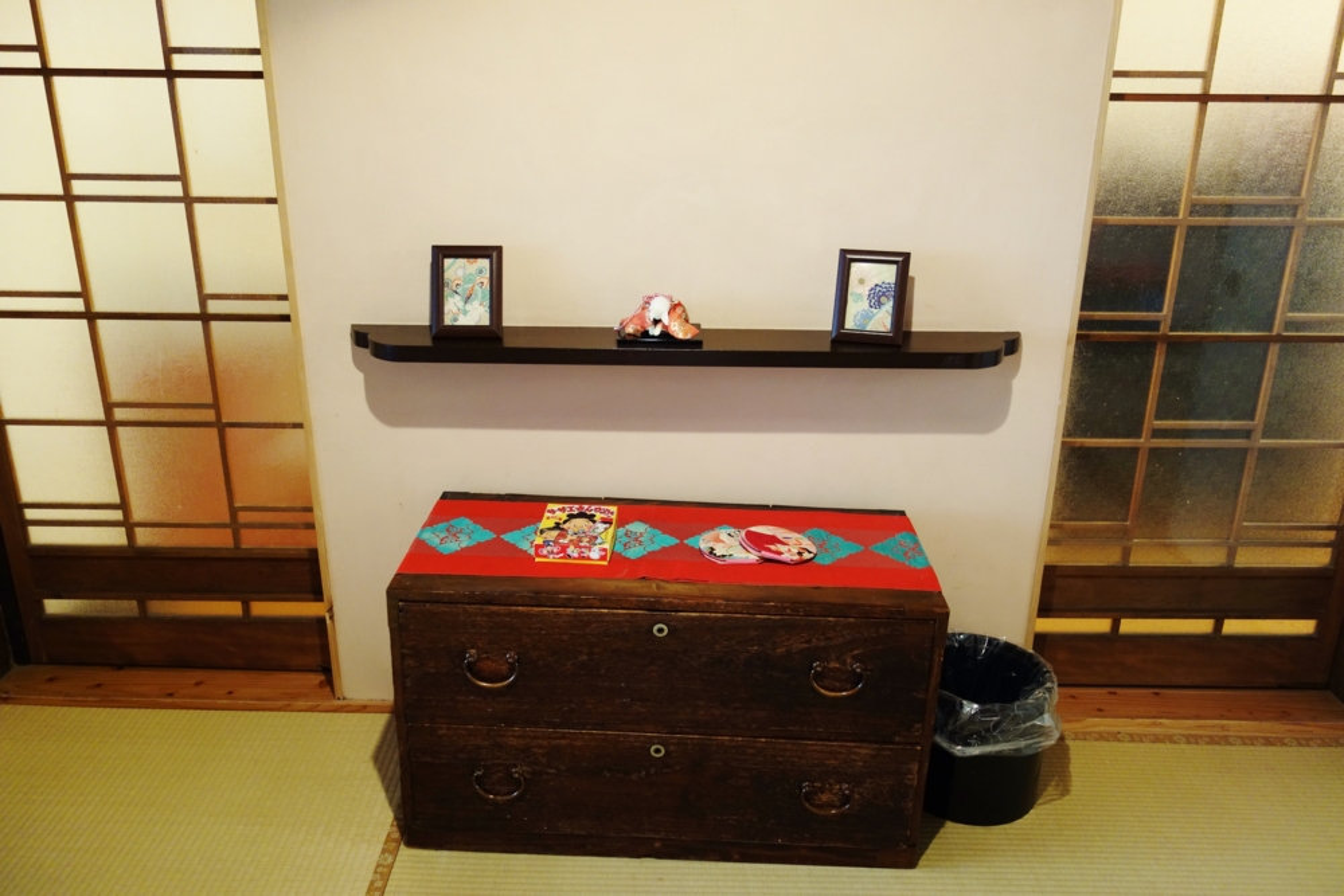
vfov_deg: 46.4
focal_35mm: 28
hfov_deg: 65.5
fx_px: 1045
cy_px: 448
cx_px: 672
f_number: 1.8
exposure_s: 1/30
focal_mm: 10.4
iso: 400
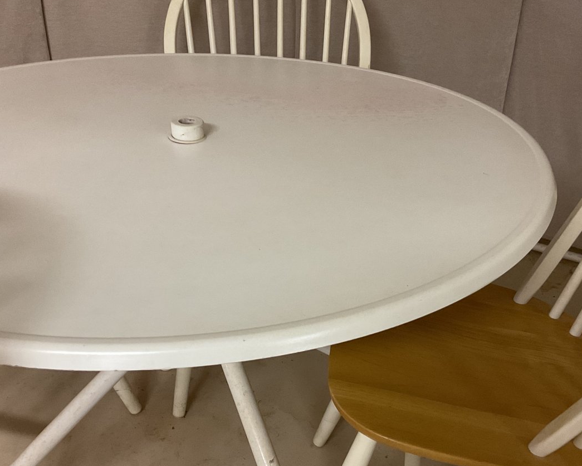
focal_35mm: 41
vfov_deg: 36.4
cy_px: 272
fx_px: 706
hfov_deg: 44.7
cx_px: 322
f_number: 1.8
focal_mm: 3
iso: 250
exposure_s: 1/40
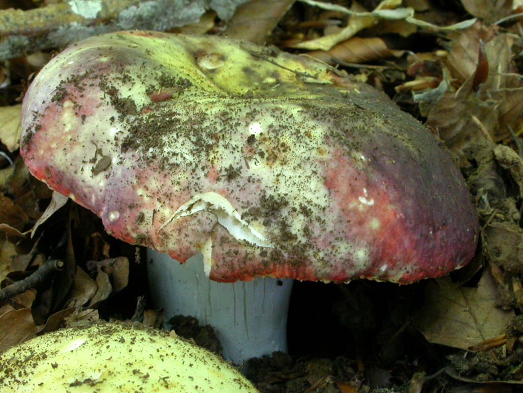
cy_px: 196
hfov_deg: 27.8
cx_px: 262
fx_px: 1058
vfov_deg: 21.0
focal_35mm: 70
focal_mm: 14.6
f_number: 9.5
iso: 200
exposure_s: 1/4
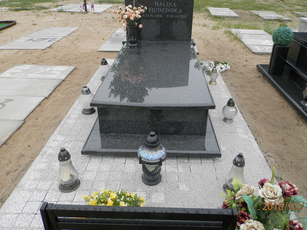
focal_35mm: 28
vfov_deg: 49.7
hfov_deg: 63.4
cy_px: 105
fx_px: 248
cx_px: 164
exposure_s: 1/100
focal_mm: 4.5
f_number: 3.1
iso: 80
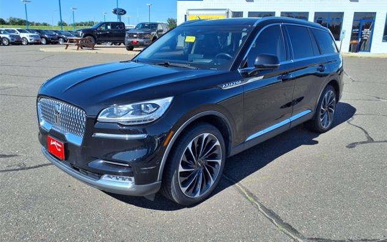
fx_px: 306
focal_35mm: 29
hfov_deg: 64.6
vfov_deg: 43.1
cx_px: 195
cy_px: 112
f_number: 1.9
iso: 40
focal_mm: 3.58
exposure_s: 1/2500
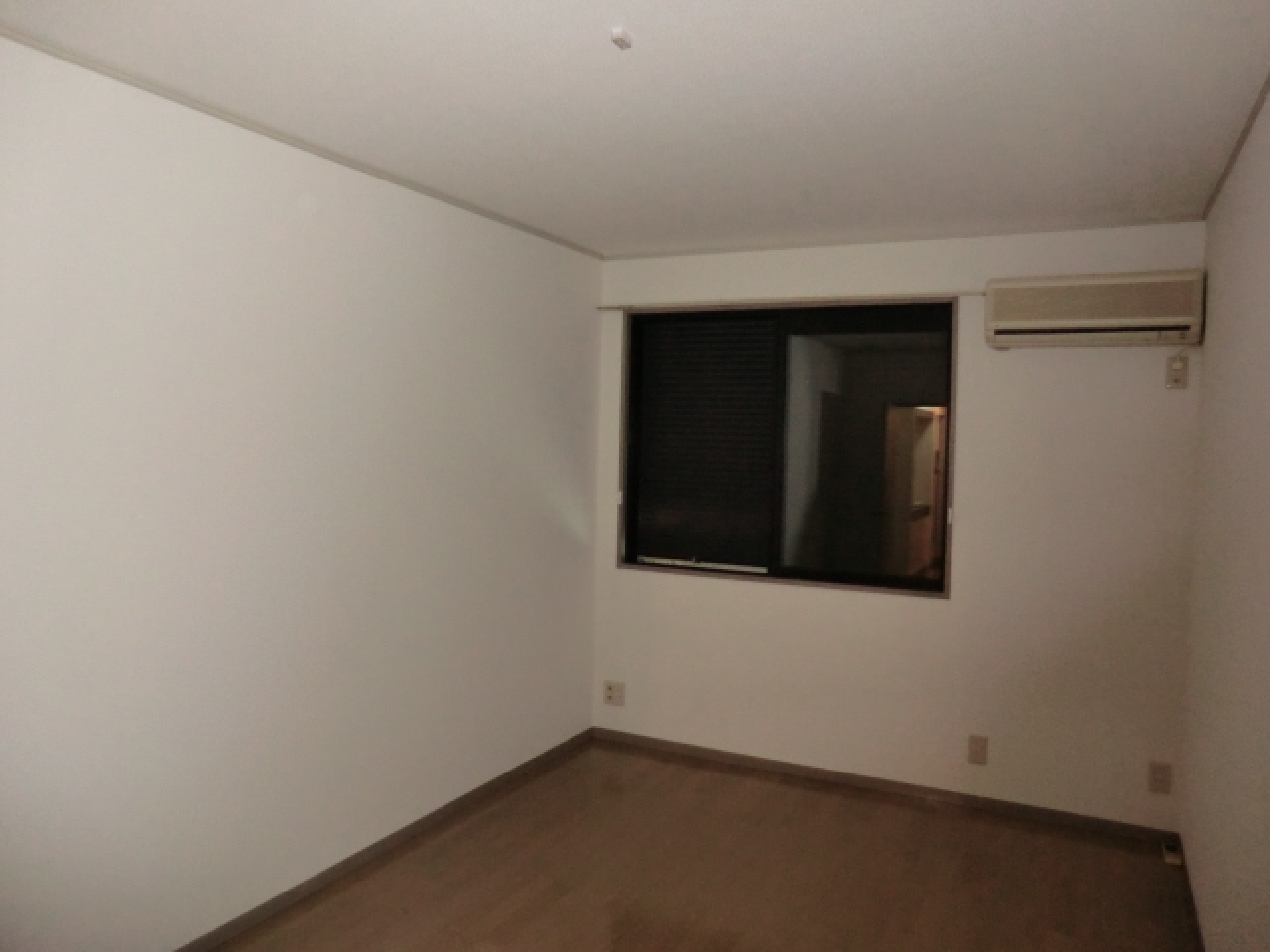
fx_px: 881
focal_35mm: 24
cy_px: 476
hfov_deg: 71.6
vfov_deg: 56.8
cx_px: 635
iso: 400
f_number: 3.2
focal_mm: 4.3
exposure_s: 1/15
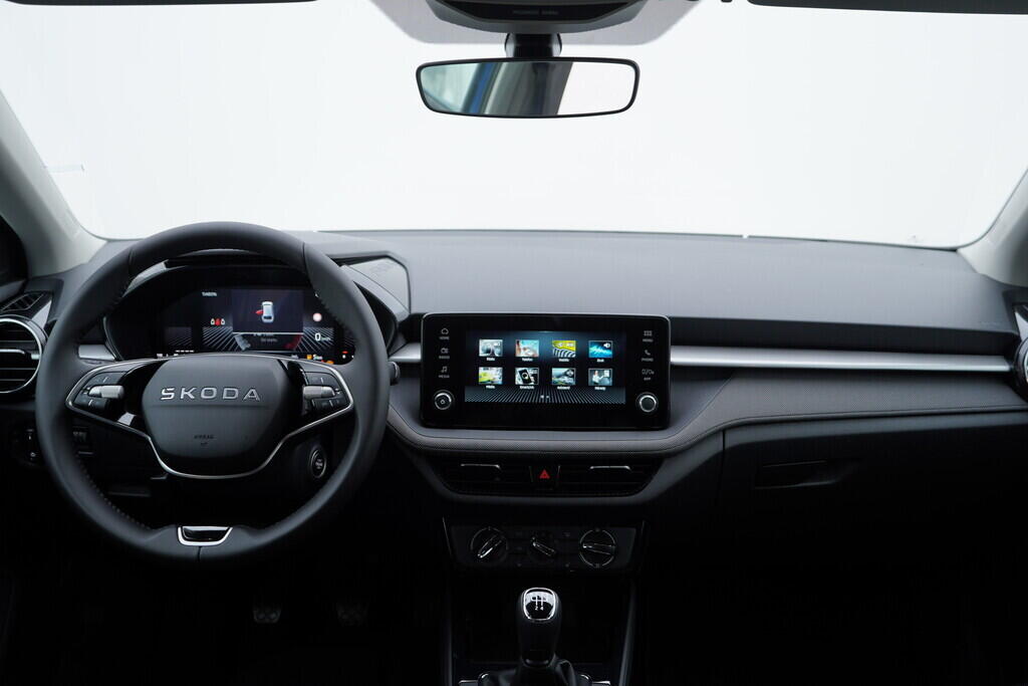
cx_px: 514
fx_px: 1028
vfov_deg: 36.9
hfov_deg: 53.1
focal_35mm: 36
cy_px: 343
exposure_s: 1/50
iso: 125
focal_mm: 24
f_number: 3.2
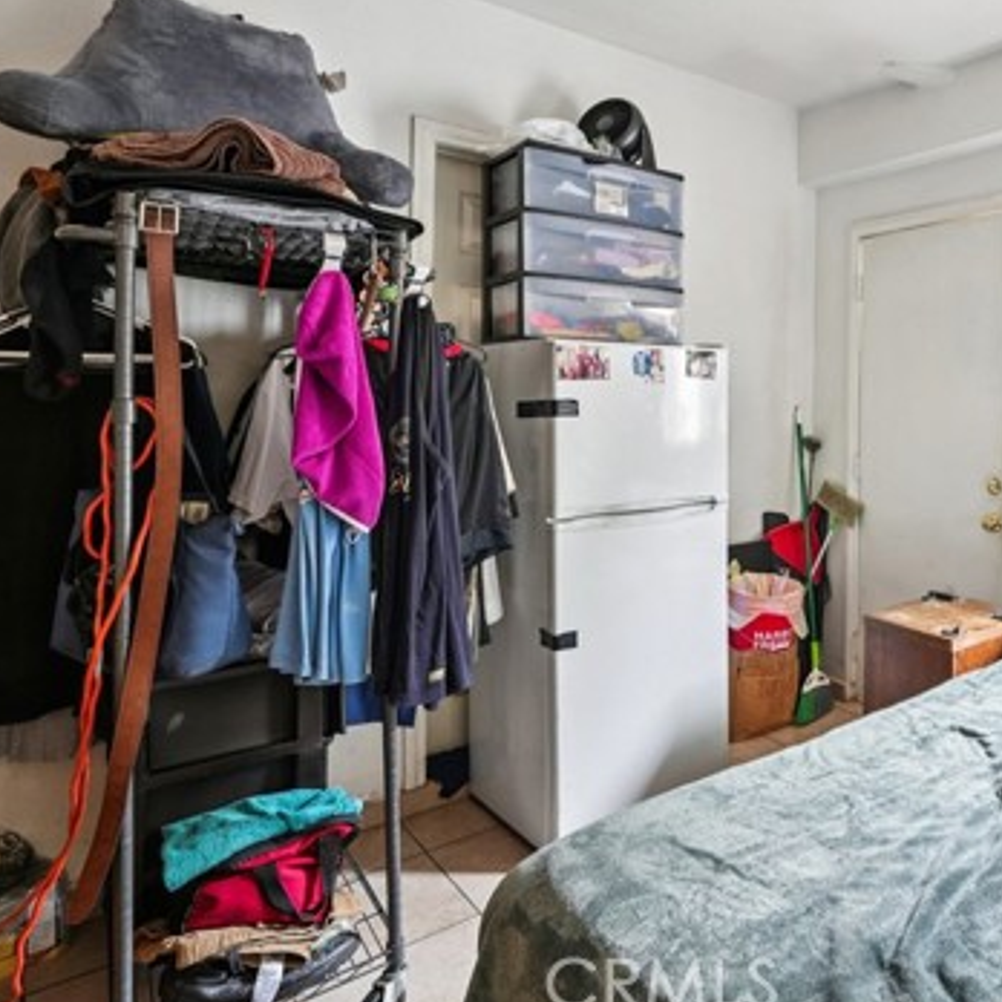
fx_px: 819
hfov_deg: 55.7
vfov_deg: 62.5
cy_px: 412
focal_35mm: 25
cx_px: 875
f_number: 8
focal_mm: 16
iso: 400
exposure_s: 1/3.33
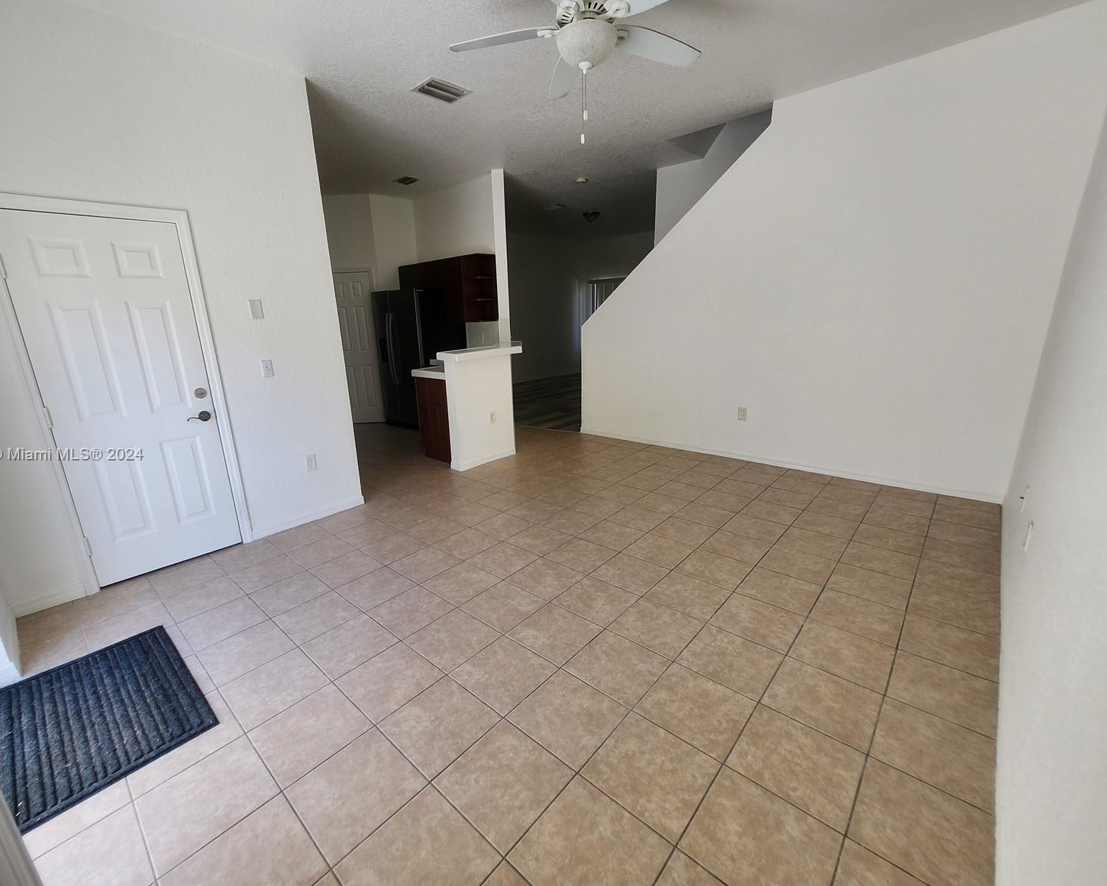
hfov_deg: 100.5
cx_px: 509
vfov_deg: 88.0
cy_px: 455
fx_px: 459
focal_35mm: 14
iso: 40
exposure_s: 1/120
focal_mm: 1.74
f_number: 2.2
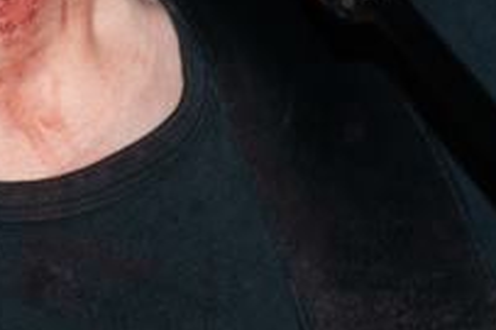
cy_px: -252
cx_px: 2
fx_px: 14661
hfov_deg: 1.9
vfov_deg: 1.3
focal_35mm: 1065
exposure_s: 1/125
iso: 200
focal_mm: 200
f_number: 3.5
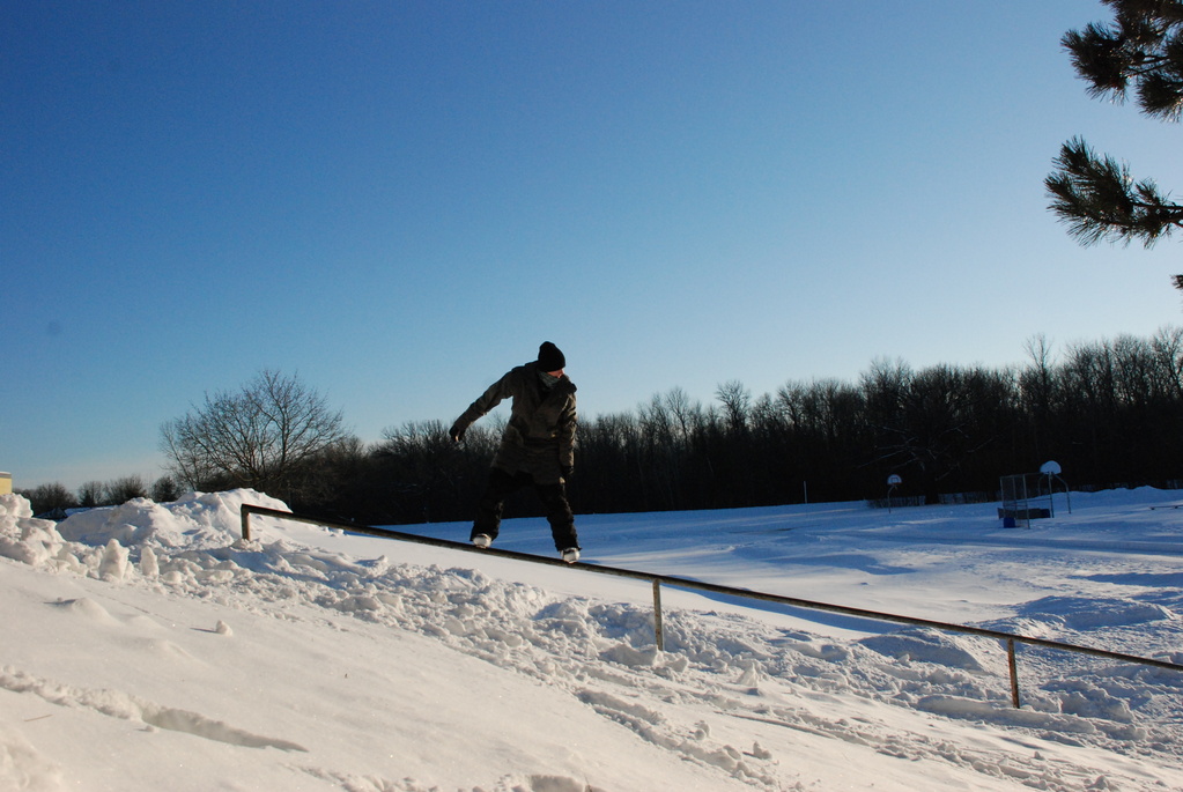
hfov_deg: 61.9
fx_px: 987
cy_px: 396
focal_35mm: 30
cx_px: 592
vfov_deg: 43.7
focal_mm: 20
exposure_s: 1/2000
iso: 1000
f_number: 8
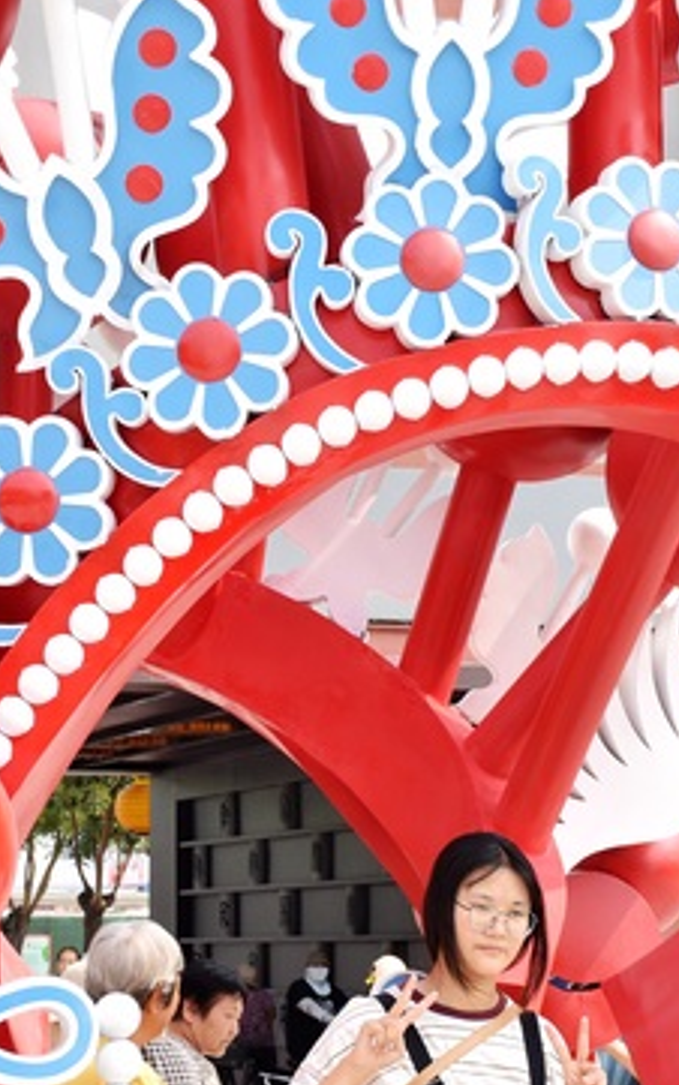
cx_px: 352
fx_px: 3284
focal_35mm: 111
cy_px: 700
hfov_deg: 11.8
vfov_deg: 18.7
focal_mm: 35
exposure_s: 1/125
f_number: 7.1
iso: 100
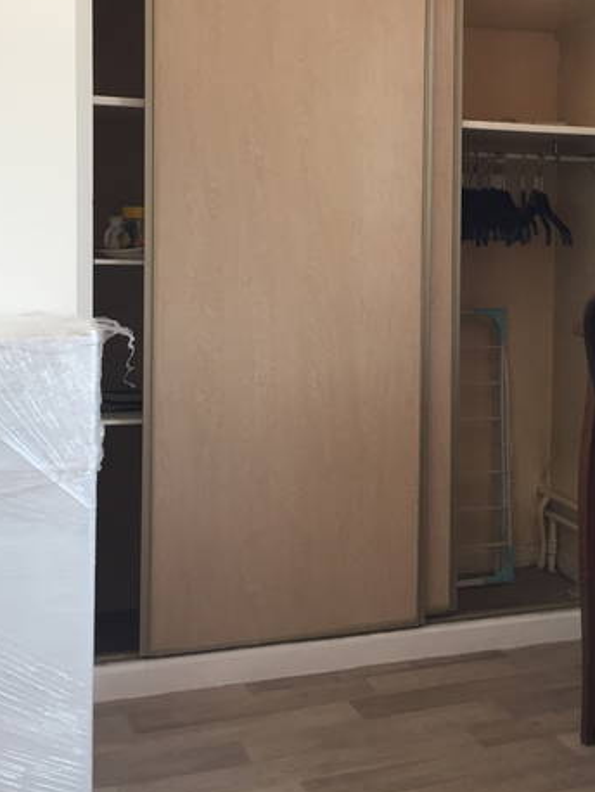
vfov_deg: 37.9
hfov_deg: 28.7
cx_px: 451
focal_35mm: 50
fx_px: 1145
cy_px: 291
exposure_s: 1/33
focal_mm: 4.15
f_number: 2.2
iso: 40
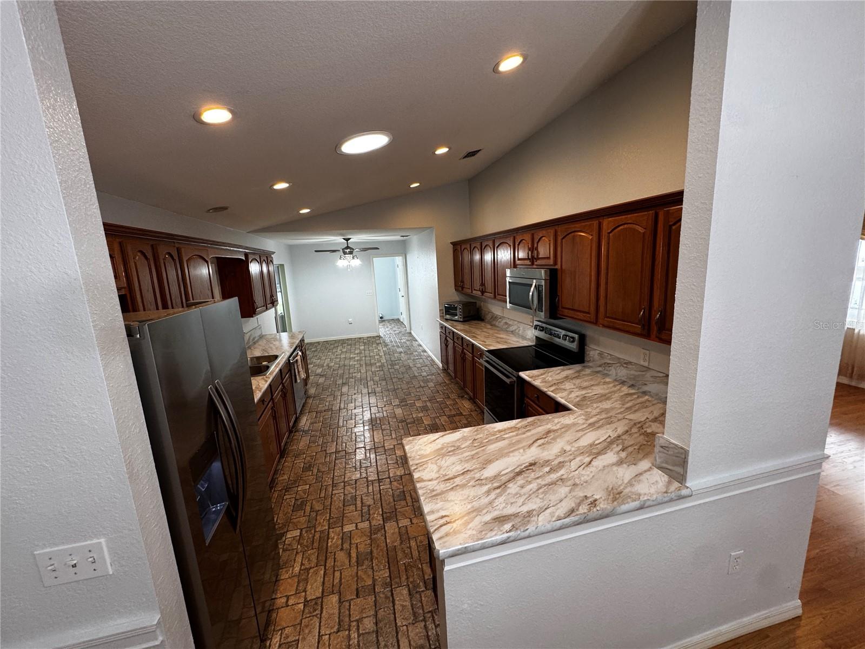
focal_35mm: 14
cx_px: 432
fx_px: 350
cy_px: 324
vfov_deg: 85.7
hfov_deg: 102.1
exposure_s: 1/60
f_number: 2.2
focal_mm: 2.22
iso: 200
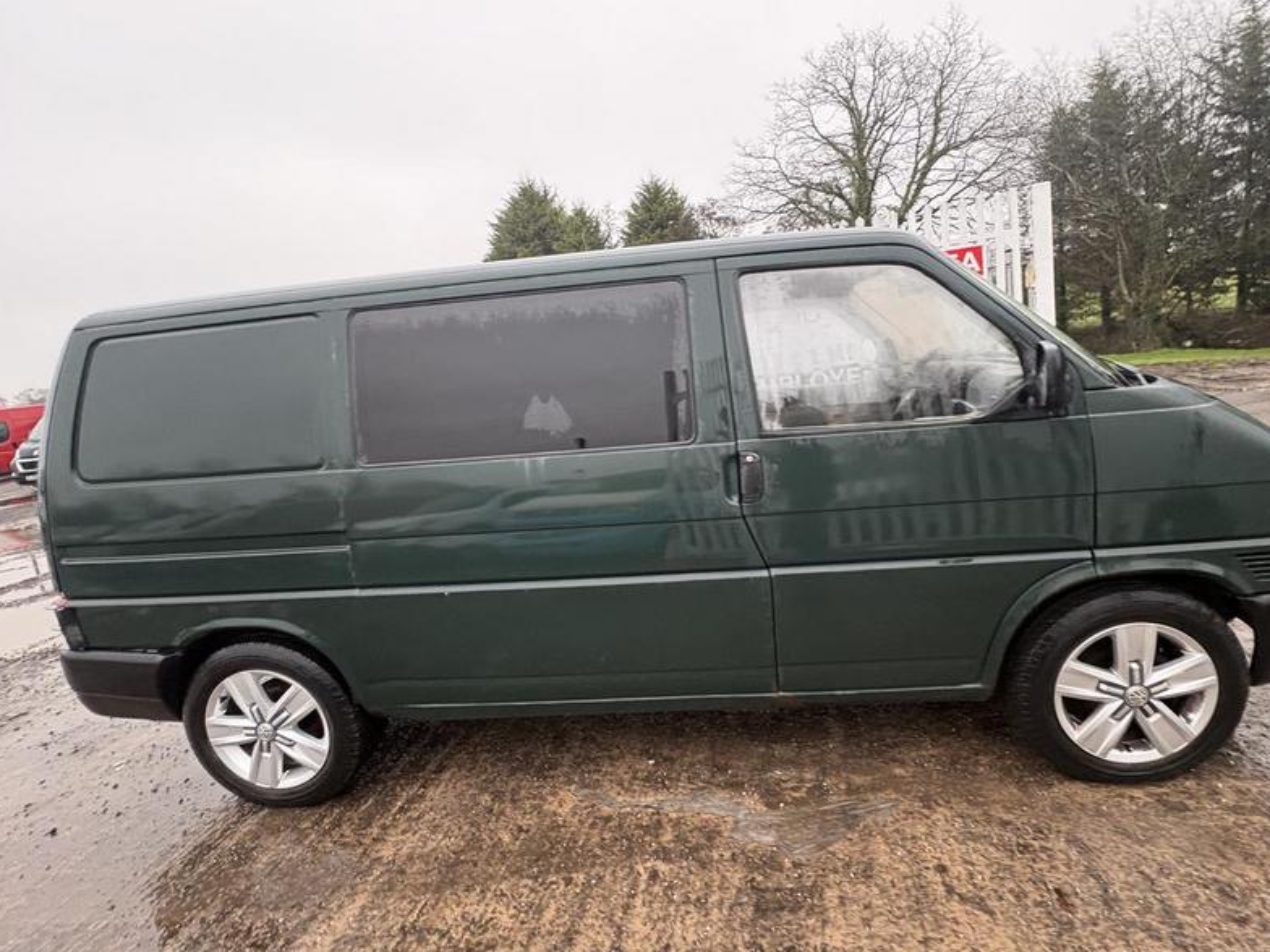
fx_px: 587
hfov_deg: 94.2
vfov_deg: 78.1
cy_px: 453
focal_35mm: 16
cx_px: 693
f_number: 2.2
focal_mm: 2.22
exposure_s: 1/60
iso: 320
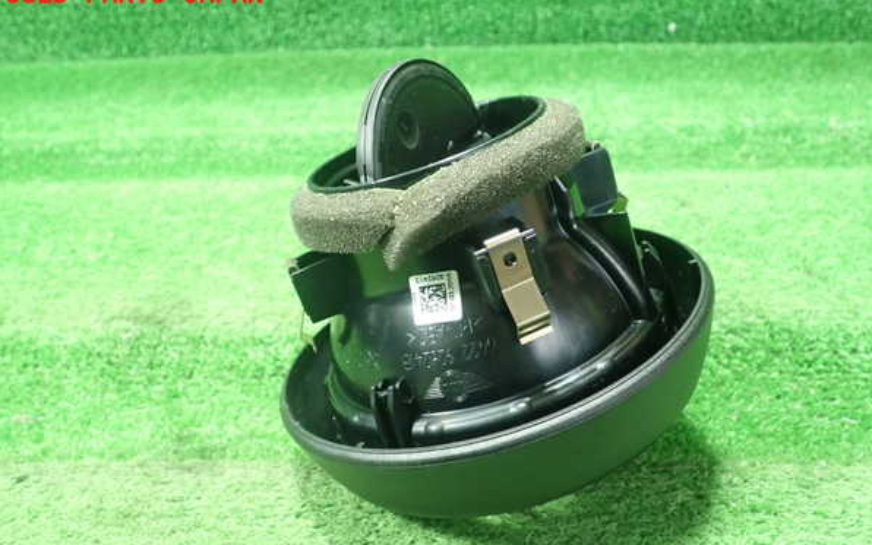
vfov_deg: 39.4
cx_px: 436
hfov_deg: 59.6
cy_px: 304
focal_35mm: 32
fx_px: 761
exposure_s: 1/60
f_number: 2.3
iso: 800
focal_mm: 5.5
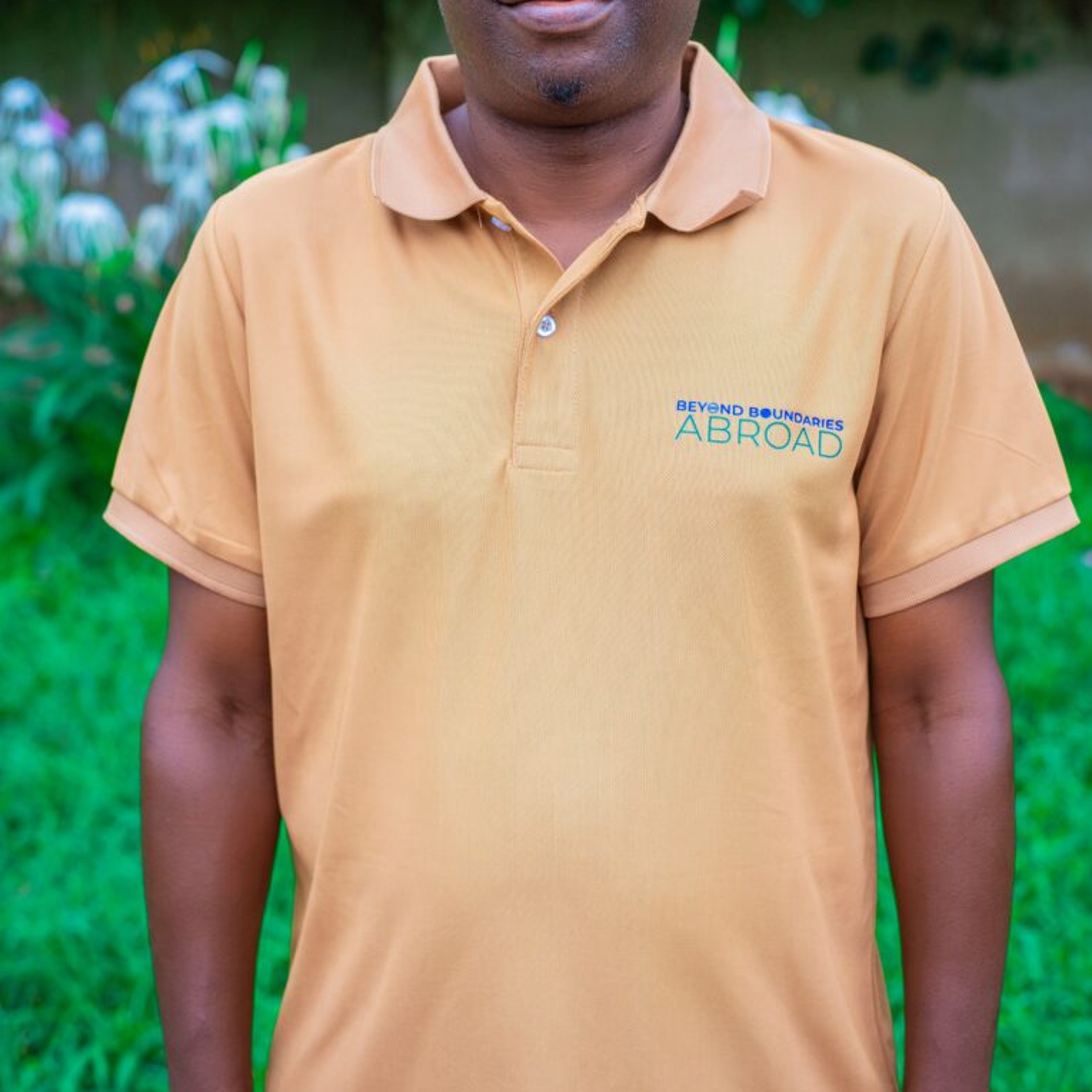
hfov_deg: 26.9
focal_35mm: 64
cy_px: 321
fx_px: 2284
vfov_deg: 26.7
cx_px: 547
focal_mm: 50
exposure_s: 1/200
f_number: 4
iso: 100
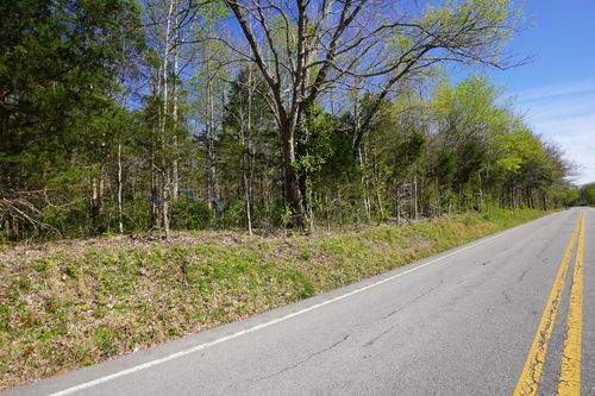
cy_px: 198
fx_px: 248
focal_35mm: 15
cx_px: 298
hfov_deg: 100.4
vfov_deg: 77.3
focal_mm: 10
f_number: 9
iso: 100
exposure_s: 1/125
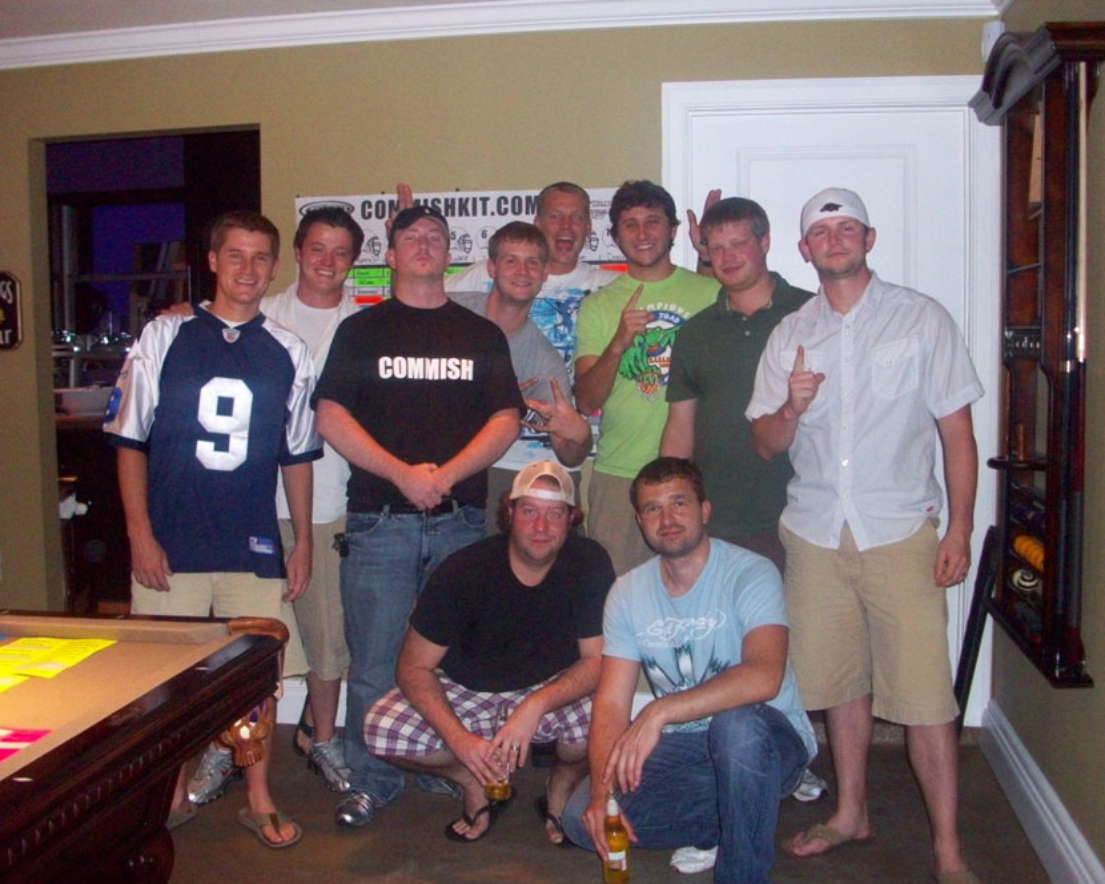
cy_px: 444
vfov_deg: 41.2
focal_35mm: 36
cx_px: 563
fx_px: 1177
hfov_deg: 50.3
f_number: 2.8
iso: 320
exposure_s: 1/60
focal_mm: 5.7
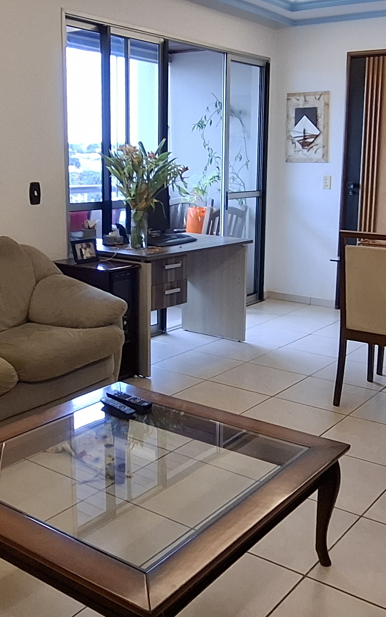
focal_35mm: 38
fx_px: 640
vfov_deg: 51.5
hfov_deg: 33.6
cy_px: 281
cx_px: 195
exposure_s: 1/24
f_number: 2.2
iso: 40
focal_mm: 1.74
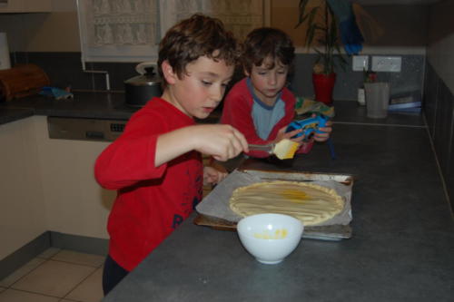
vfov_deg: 34.2
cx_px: 227
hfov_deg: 49.6
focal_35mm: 39
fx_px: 492
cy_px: 151
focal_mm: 26
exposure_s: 1/60
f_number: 4.2
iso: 400
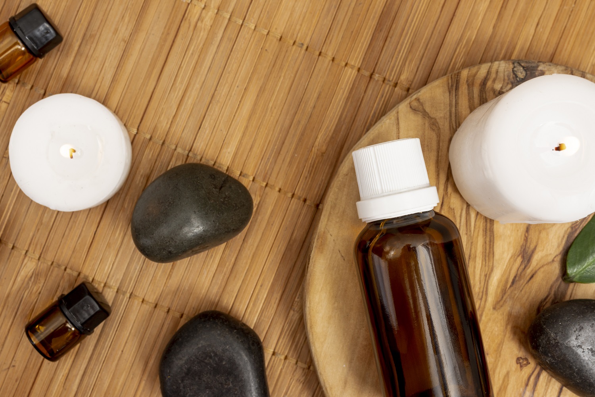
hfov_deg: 37.9
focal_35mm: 52
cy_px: 198
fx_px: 868
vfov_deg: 25.8
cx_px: 298
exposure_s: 1/125
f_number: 10
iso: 100
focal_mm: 35
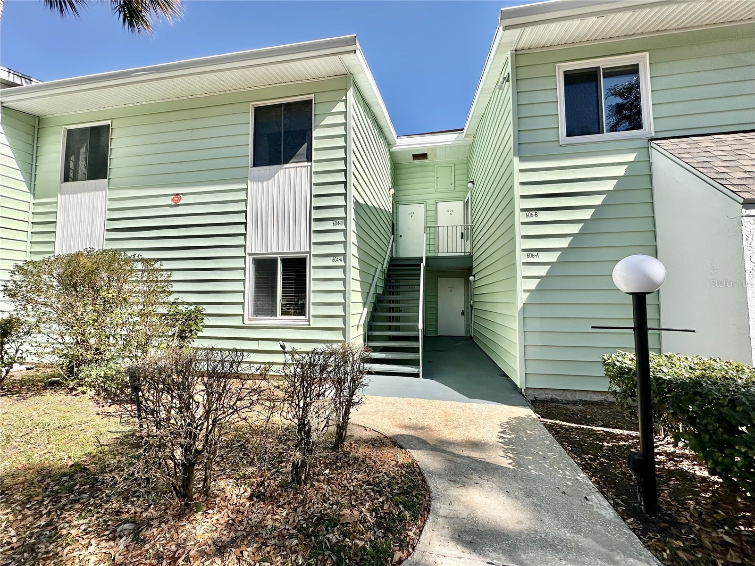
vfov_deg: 85.7
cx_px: 378
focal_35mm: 14
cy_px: 283
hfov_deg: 102.1
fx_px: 305
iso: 50
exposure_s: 1/2304
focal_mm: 2.22
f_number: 2.2
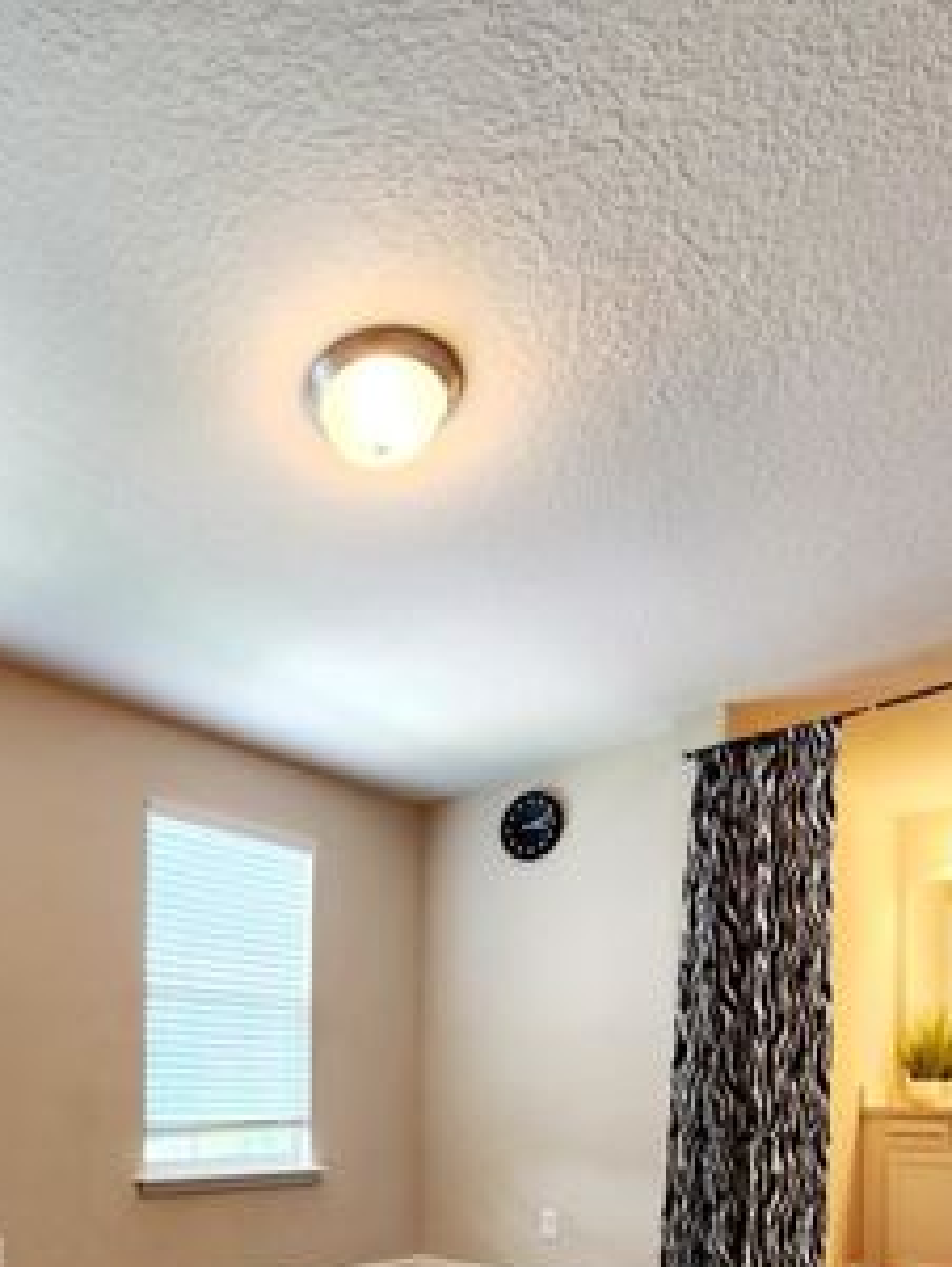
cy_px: 1090
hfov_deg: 56.9
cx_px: 276
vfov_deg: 64.2
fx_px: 843
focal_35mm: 23
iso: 160
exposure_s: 1/60.2
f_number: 2.2
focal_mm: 2.2
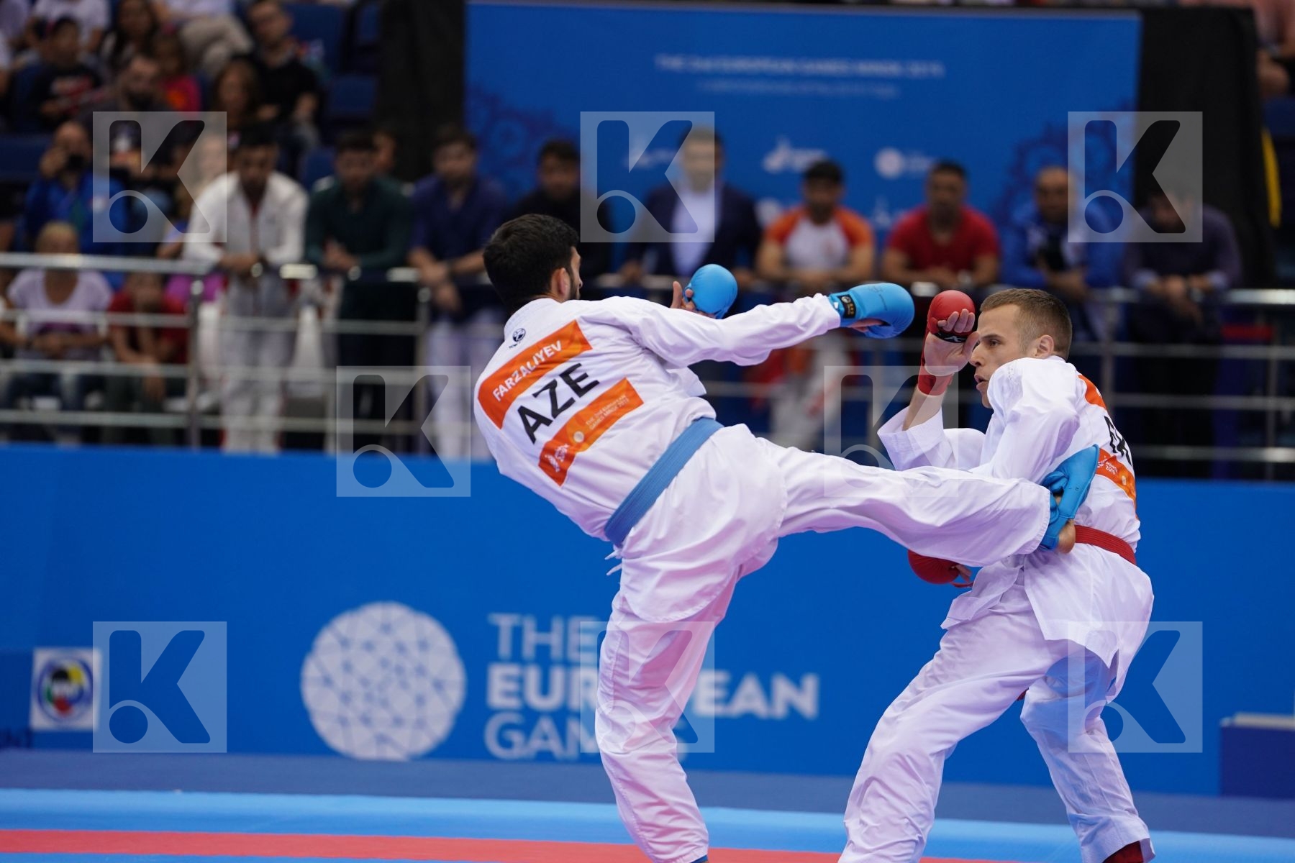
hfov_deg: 10.3
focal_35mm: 200
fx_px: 7194
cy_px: 432
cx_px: 648
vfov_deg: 6.9
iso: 1000
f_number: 2.8
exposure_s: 1/1000
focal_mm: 200
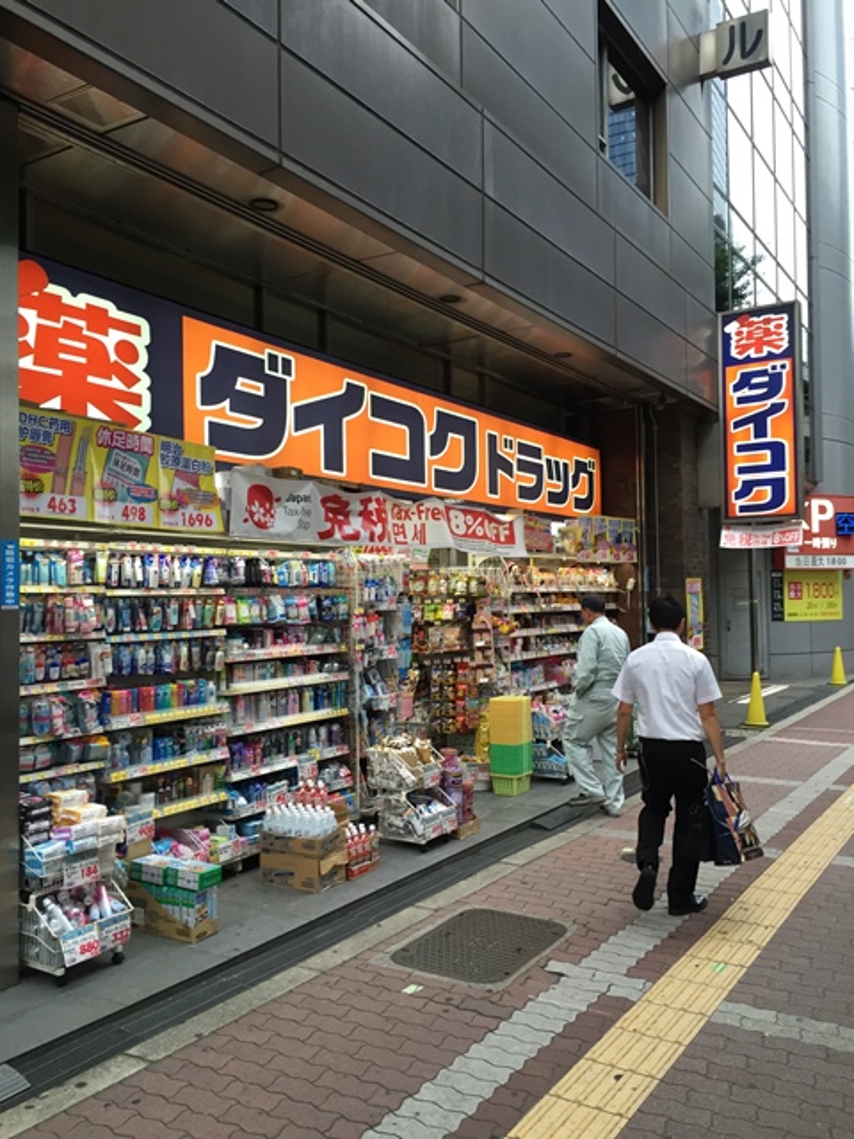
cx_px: 427
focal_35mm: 29
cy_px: 570
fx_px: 954
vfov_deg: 61.7
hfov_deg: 48.2
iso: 32
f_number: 2.2
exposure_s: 1/30
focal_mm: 4.15
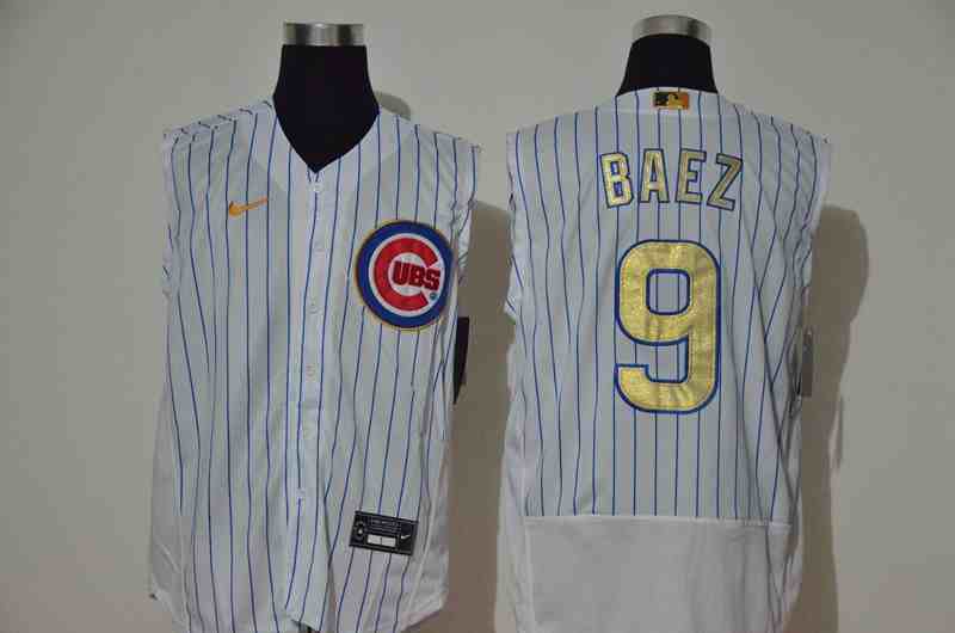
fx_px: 1986
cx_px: 478
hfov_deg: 27.0
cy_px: 316
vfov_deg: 18.1
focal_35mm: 75
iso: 4000
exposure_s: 1/50
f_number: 4.8
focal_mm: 50
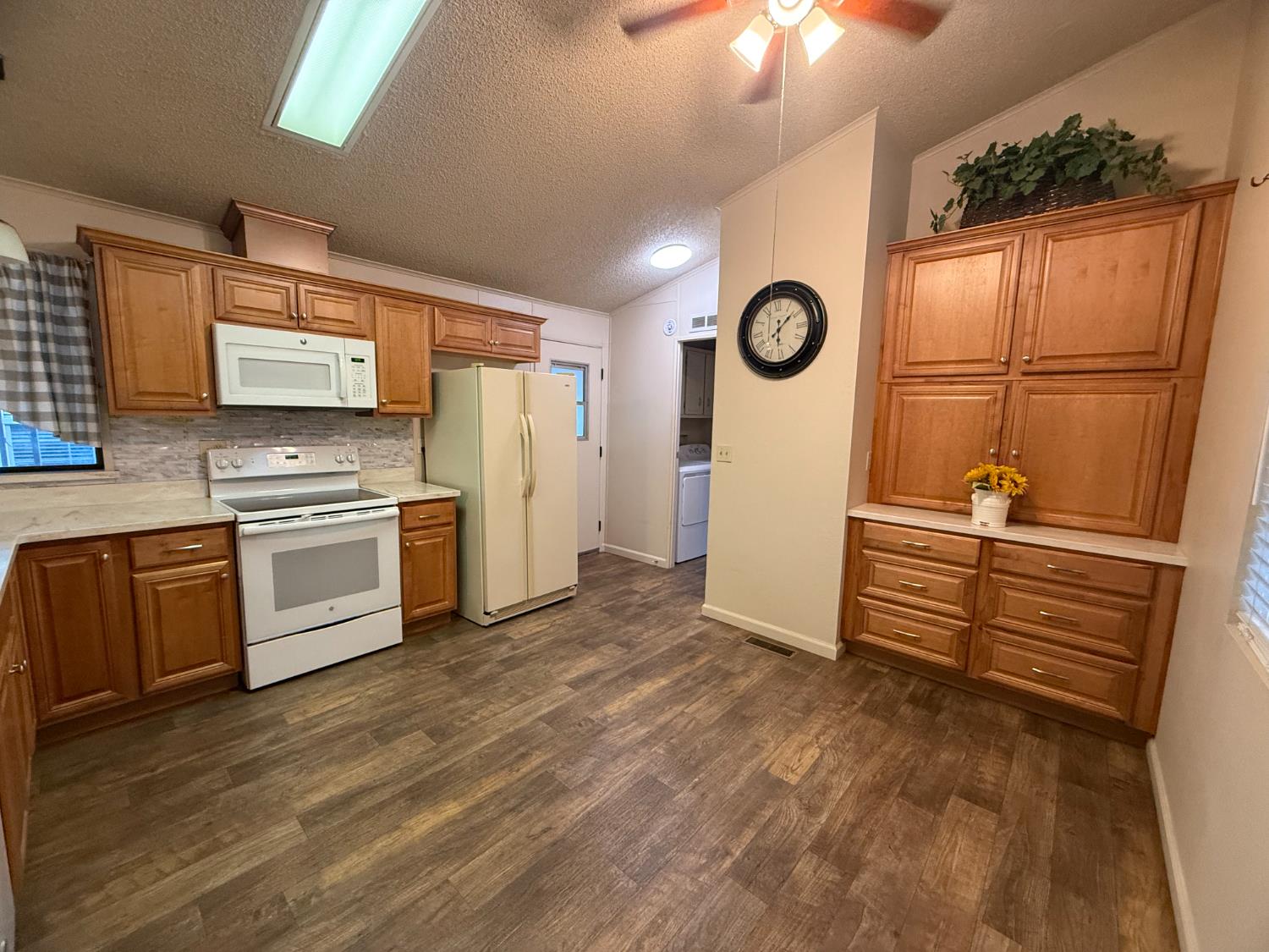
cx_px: 634
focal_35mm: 14
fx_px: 513
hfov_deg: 102.1
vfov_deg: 85.7
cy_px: 476
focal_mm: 2.22
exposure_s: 1/60
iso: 400
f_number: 2.2
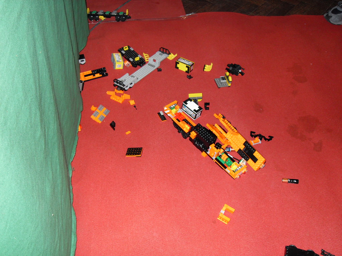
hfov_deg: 50.1
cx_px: 171
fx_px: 366
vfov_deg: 38.7
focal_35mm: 37
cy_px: 128
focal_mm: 6.3
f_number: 2.8
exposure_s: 1/45
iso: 100
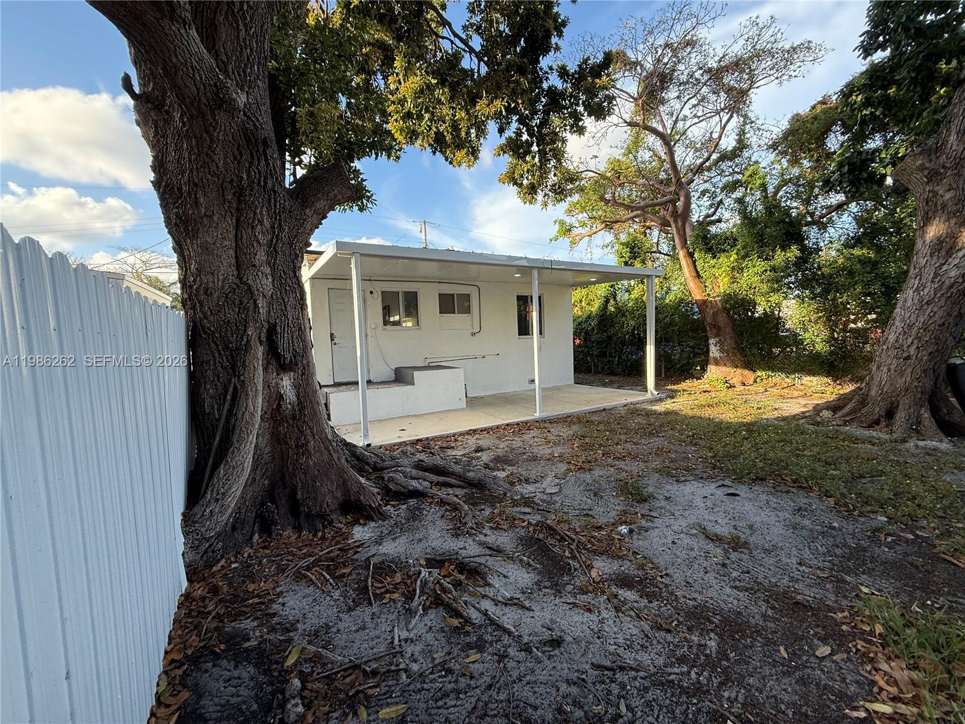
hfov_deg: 102.1
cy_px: 362
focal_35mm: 14
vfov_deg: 85.7
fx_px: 390
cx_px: 482
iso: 64
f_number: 2.2
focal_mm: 2.22
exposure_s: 1/296
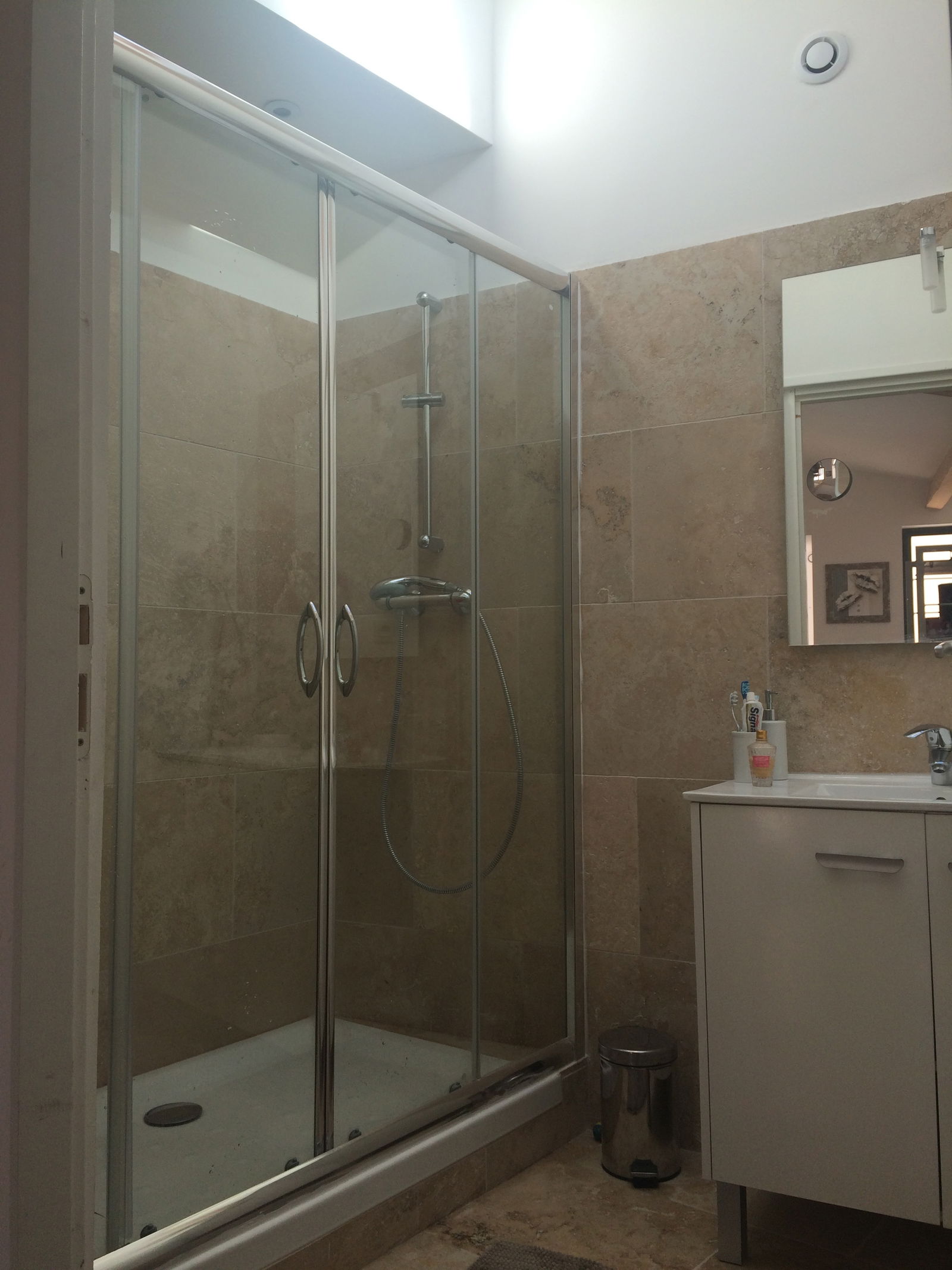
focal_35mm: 29
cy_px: 635
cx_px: 476
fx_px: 1063
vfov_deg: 61.7
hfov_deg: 48.2
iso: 32
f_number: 2.2
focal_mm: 4.15
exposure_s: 1/125
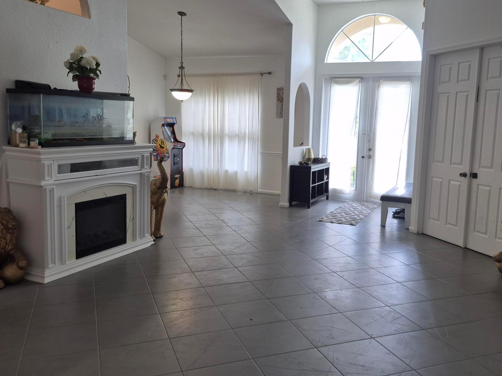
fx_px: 450
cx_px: 270
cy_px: 179
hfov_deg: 58.3
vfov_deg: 45.4
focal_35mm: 31
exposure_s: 1/120
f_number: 1.8
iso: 100
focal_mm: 5.4
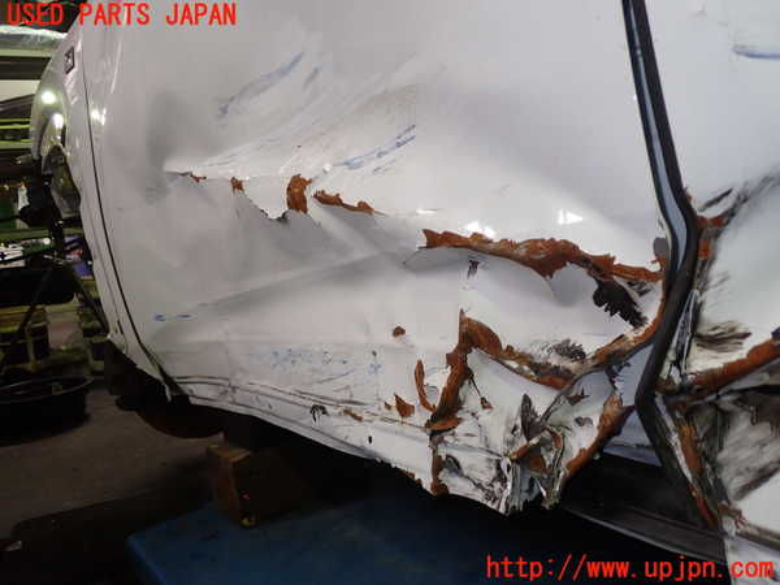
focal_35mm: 30
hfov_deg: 60.0
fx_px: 676
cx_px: 390
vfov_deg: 46.8
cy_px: 292
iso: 200
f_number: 2.3
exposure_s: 1/50
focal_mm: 5.4
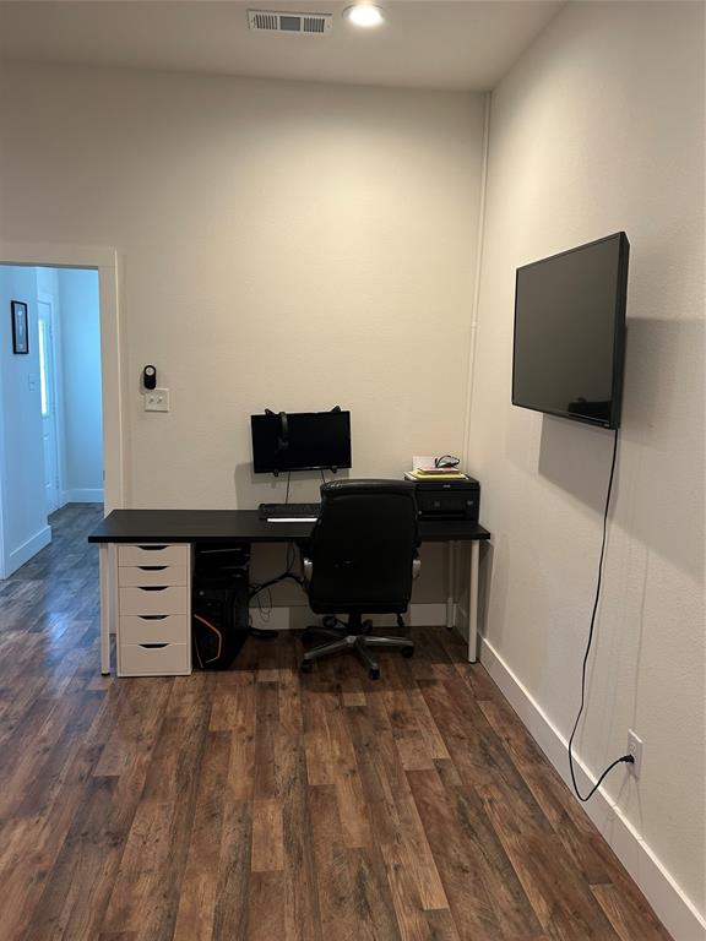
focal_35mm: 26
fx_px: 707
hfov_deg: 53.1
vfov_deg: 67.3
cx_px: 353
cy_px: 470
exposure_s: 1/42
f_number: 1.5
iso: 125
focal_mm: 5.7
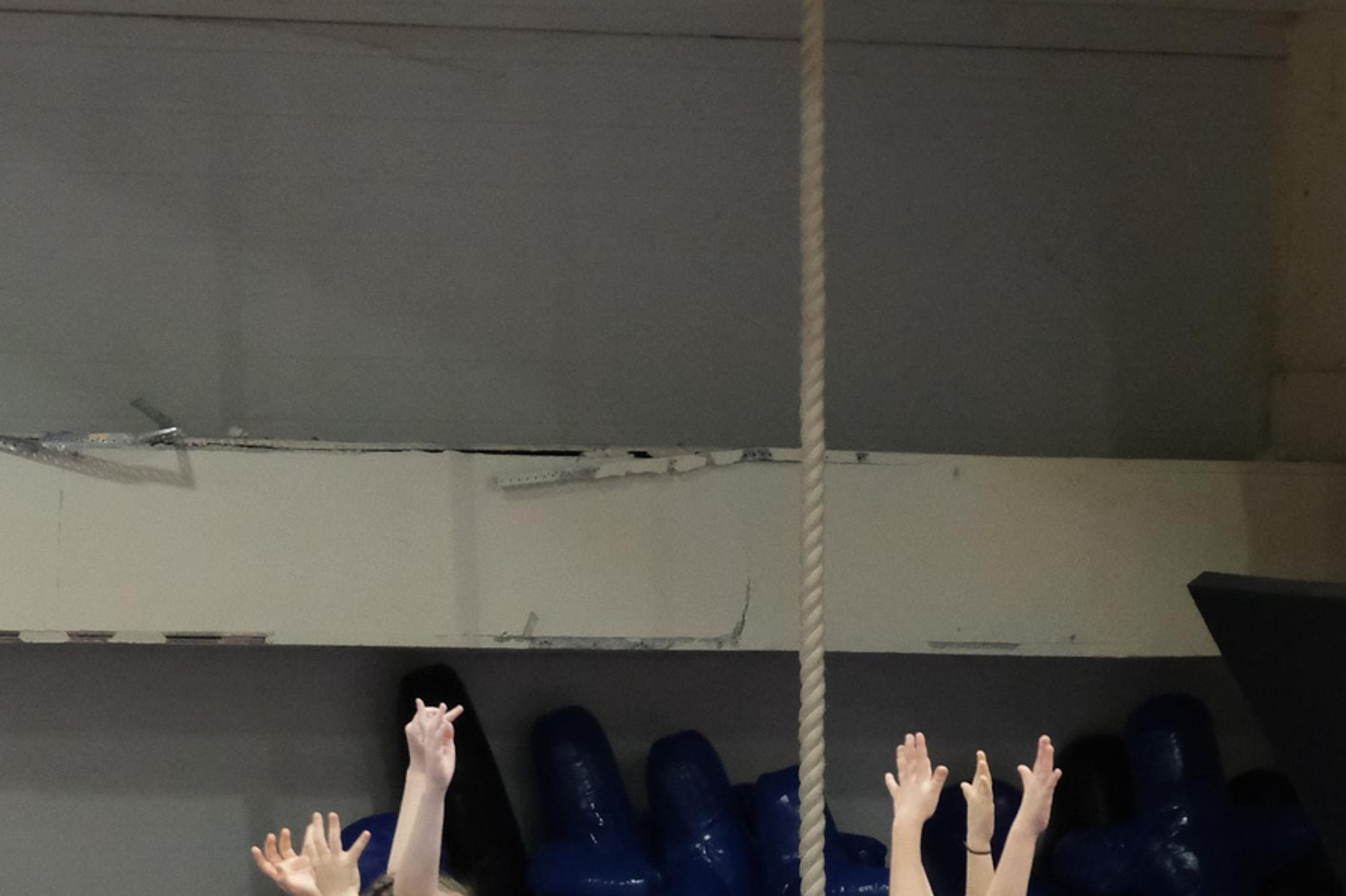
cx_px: 1192
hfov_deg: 6.8
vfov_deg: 4.5
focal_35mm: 304
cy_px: 1251
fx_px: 11363
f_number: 3.7
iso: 5000
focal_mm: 70.5
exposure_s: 1/320
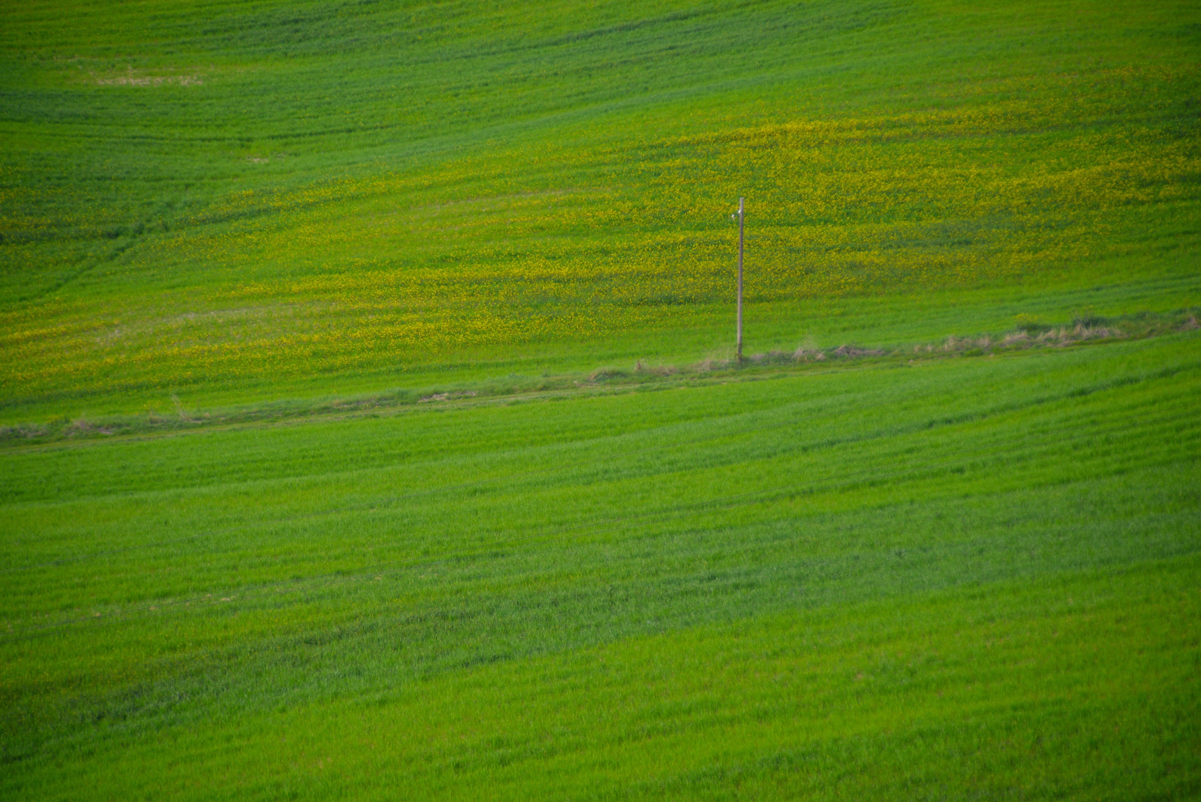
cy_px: 401
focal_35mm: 200
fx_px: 6674
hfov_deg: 10.3
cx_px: 600
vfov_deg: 6.9
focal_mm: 200
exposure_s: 1/200
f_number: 3.2
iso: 100
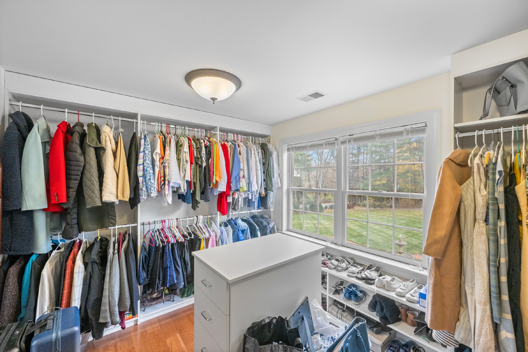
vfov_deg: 81.2
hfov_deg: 104.3
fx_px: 205
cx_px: 264
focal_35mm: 14
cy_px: 176
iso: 2000
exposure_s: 1/160
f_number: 5
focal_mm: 14
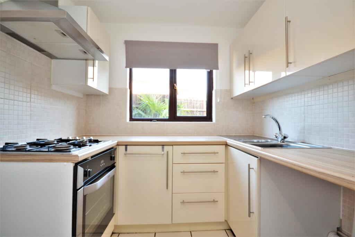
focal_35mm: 15
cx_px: 178
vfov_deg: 77.3
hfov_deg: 100.4
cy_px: 118
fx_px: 148
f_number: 4
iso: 1000
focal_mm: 10
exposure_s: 1/60
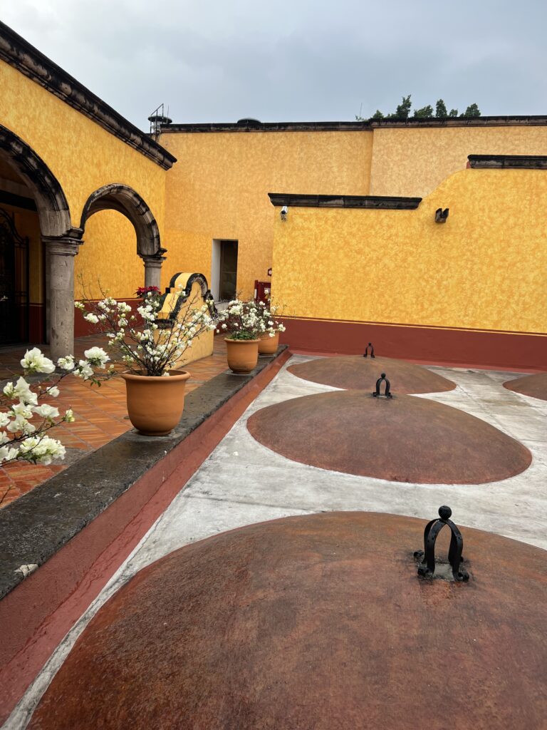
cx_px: 274
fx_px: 548
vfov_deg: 67.3
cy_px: 365
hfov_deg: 53.1
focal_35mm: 26
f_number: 1.5
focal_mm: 5.7
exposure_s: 1/152
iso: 40
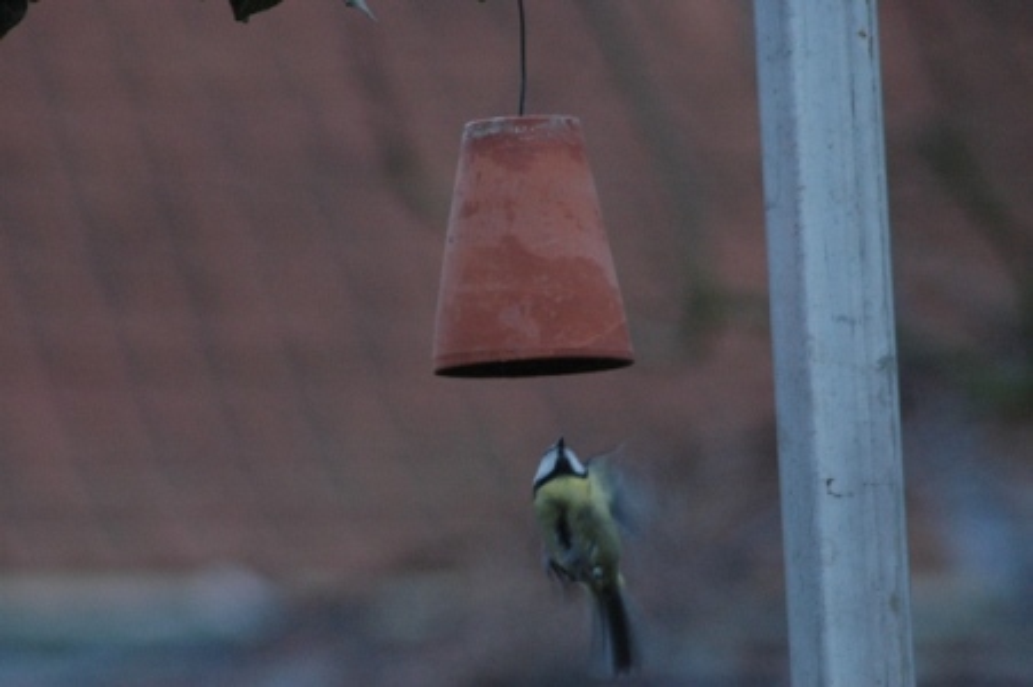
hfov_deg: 5.5
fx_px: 10752
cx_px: 516
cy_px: 344
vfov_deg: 3.7
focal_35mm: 375
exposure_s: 1/125
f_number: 6.3
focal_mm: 250
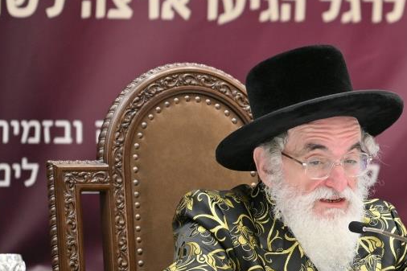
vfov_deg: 2.3
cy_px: 122
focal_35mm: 607
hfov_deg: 3.4
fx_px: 6860
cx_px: 392
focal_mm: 200
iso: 200
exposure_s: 1/250
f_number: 2.8
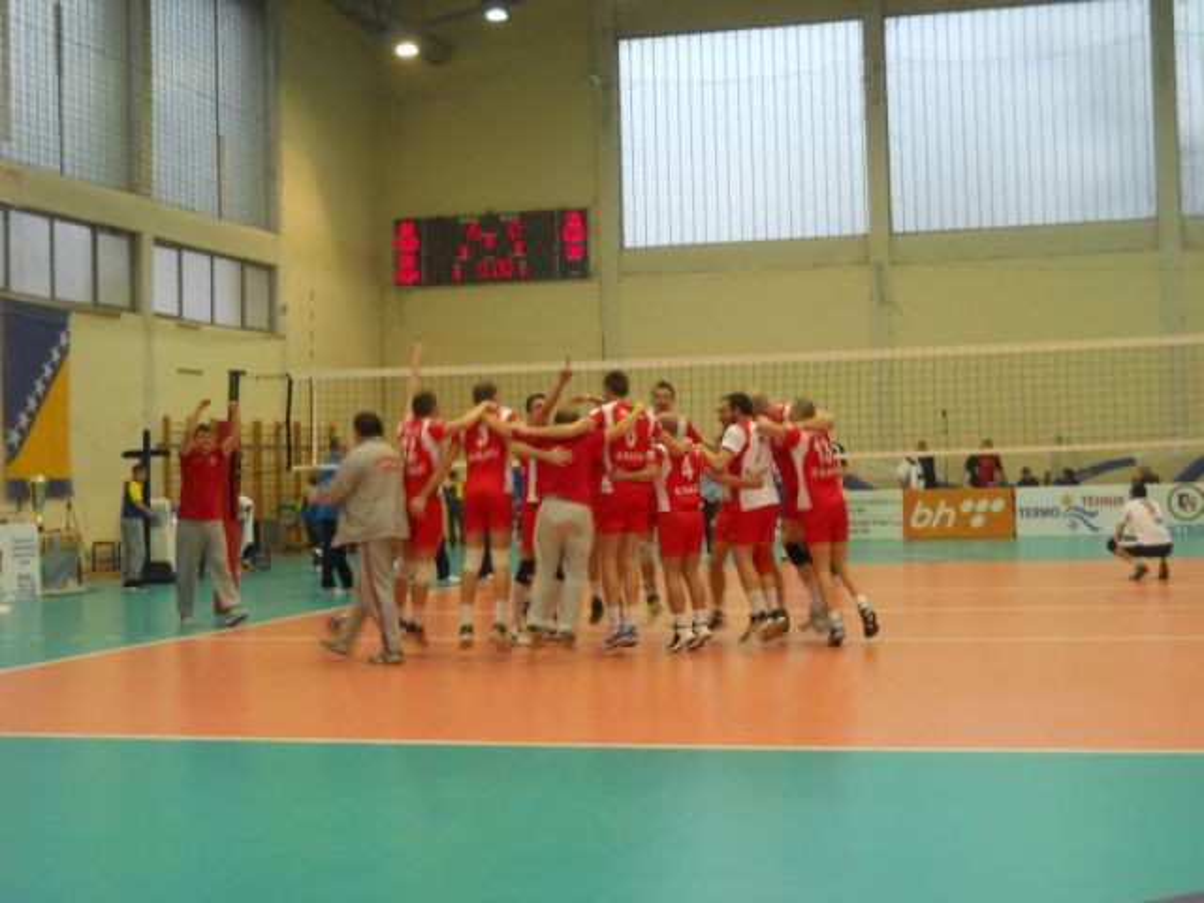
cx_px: 602
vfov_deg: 26.1
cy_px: 452
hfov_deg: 34.3
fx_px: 1948
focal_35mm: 56
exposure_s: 1/30
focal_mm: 9.24
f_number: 3.6
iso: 200
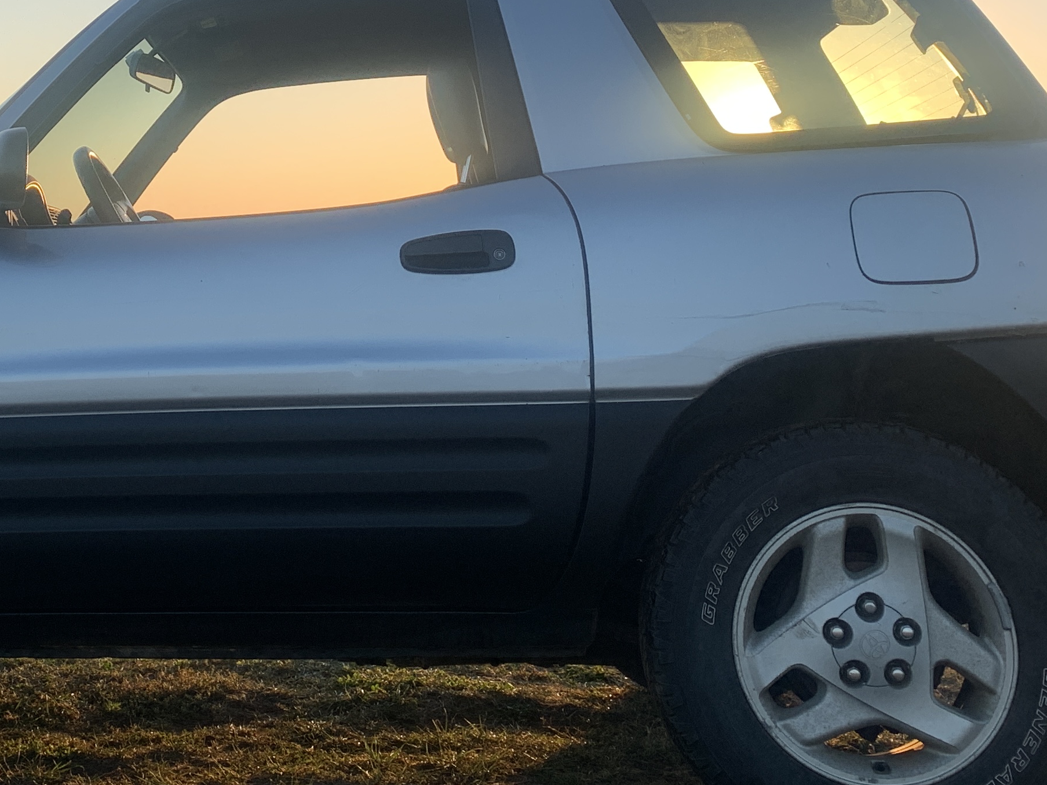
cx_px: 210
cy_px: 57
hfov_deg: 32.3
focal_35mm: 58
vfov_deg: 24.4
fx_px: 1755
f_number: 1.8
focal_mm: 4.25
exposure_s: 1/412
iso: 25
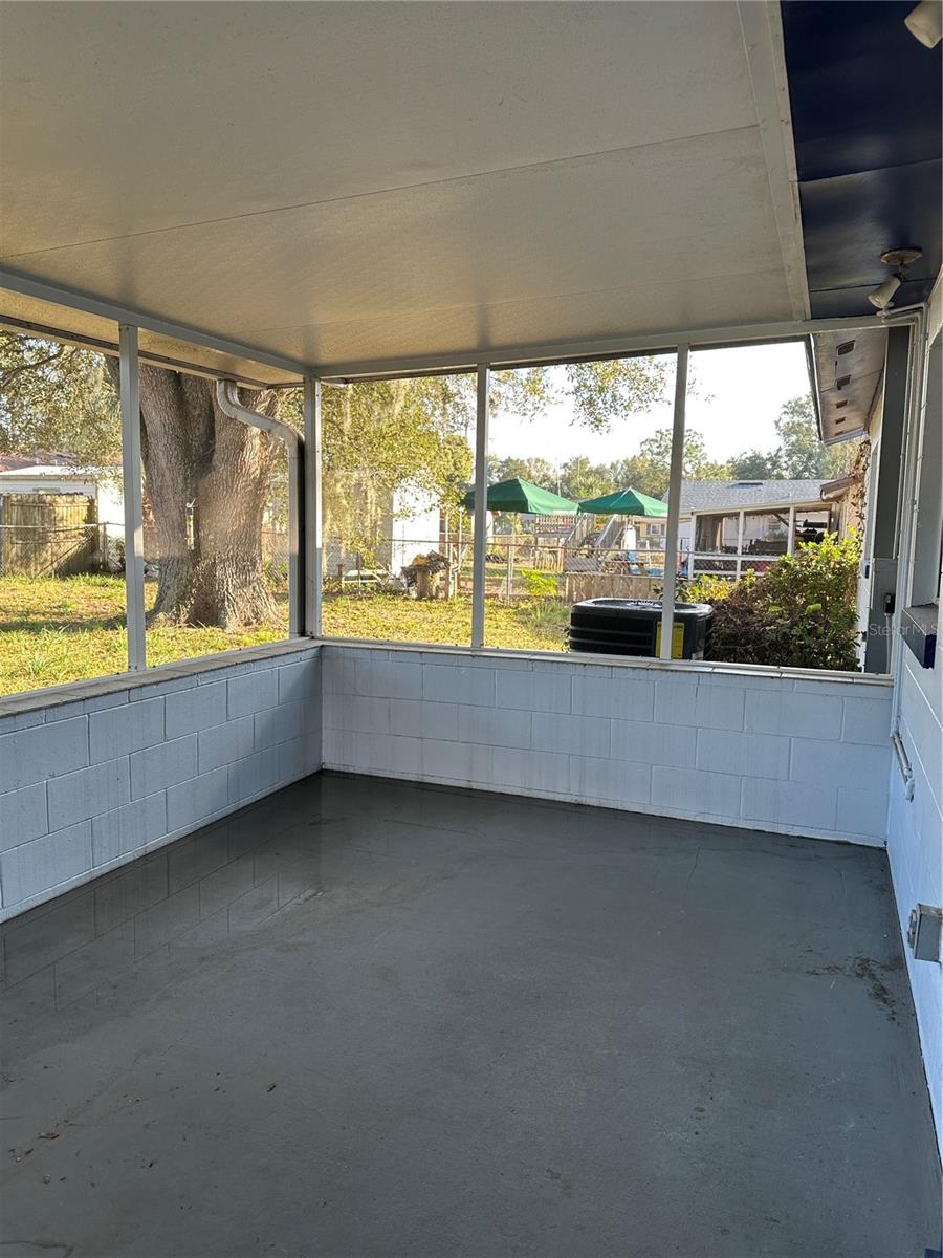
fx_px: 872
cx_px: 472
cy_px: 629
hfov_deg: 56.8
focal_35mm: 24
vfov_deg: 71.6
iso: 64
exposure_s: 1/176
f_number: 1.78
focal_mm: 6.86
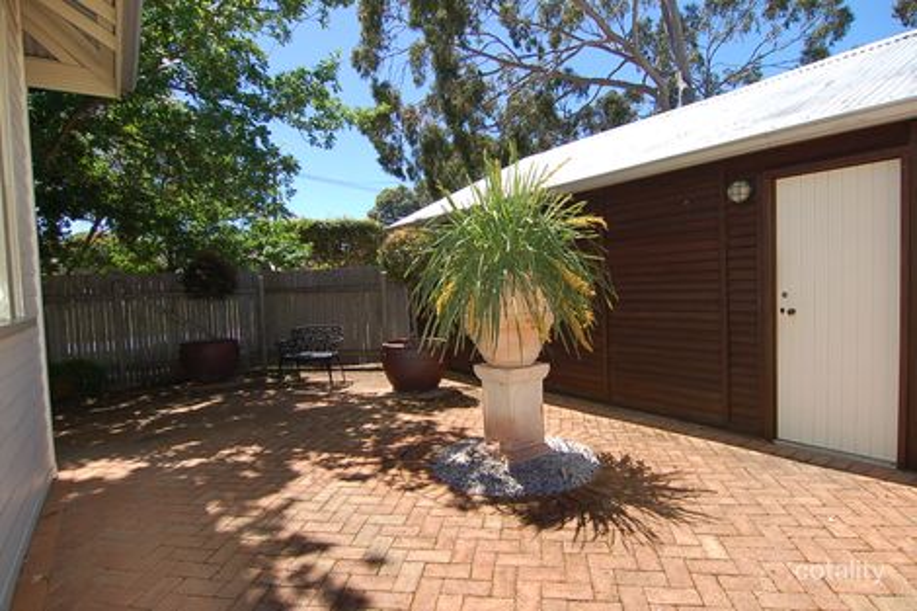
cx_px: 458
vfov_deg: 67.3
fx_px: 458
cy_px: 306
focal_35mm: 18
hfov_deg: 90.0
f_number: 5.6
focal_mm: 12
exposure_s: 1/500
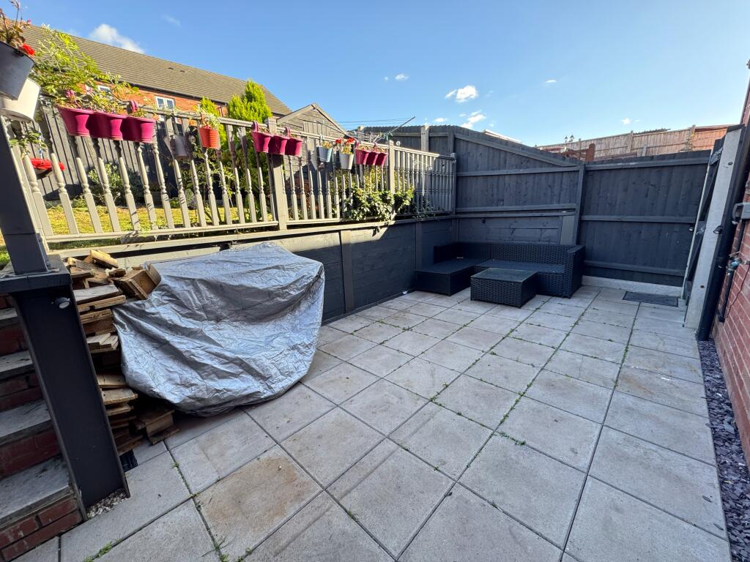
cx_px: 375
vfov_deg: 85.7
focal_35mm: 14
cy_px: 281
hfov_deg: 102.1
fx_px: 303
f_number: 2.2
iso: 40
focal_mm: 2.22
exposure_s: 1/144
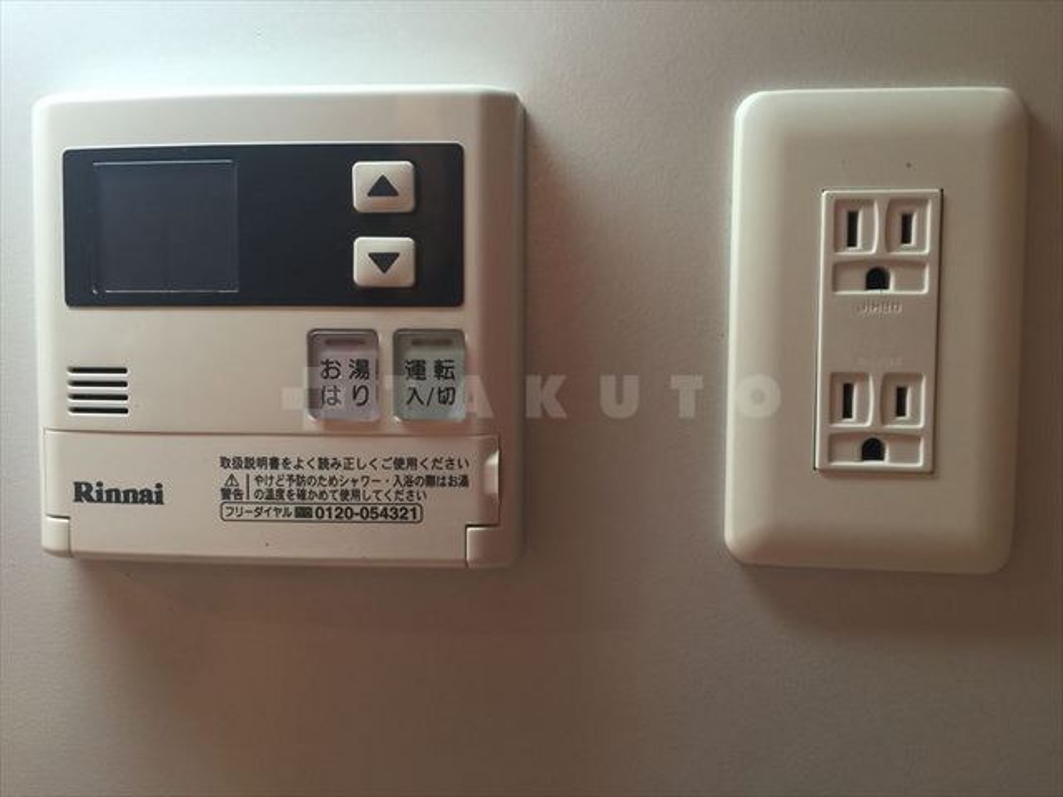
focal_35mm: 29
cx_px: 532
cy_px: 398
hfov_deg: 61.7
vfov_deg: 48.2
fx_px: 891
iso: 32
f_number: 2.2
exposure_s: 1/15
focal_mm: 4.15
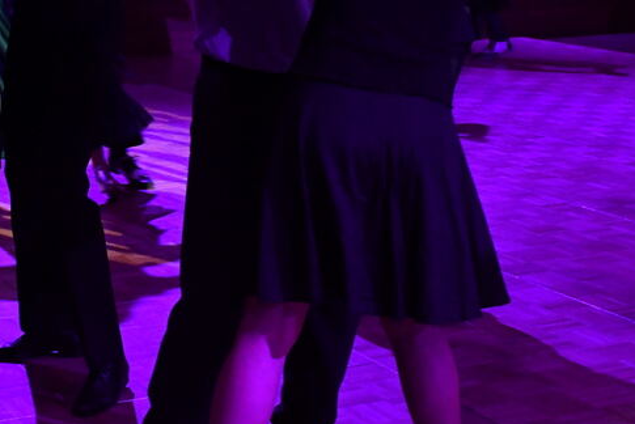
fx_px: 1571
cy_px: 157
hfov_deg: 22.7
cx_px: 199
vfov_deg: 15.4
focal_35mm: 89
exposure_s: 1/100
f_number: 5
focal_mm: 24
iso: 2500
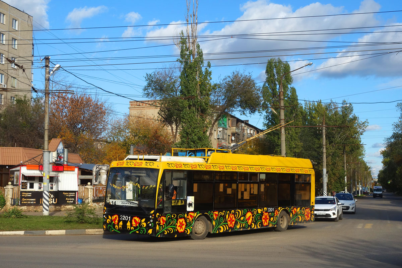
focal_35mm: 49
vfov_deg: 27.5
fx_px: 547
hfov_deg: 40.3
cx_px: 201
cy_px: 134
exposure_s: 1/500
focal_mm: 18.23
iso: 125
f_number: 6.3
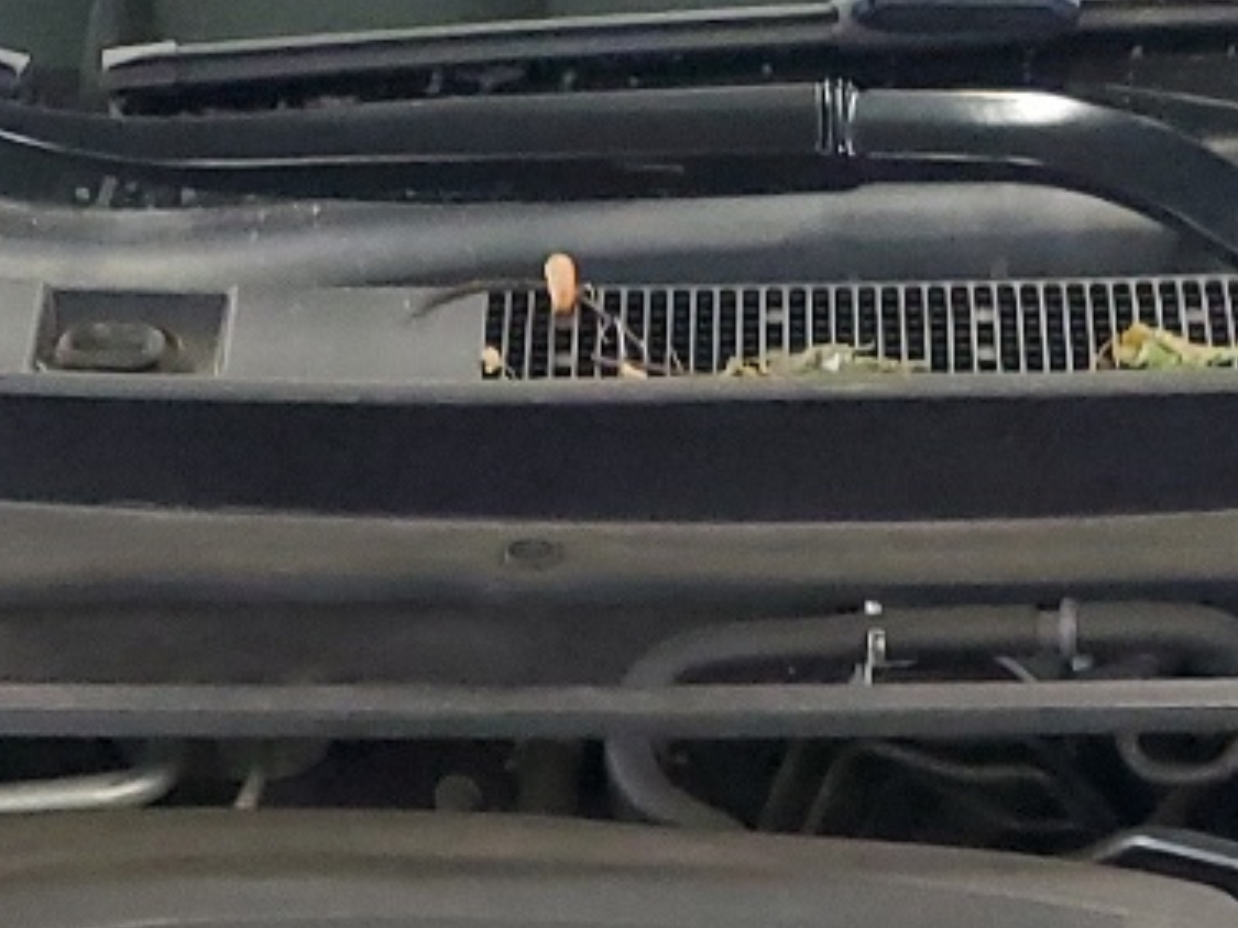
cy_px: 1562
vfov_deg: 12.4
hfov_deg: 17.7
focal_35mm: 111
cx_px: 802
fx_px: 3969
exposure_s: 1/30
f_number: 1.5
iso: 306
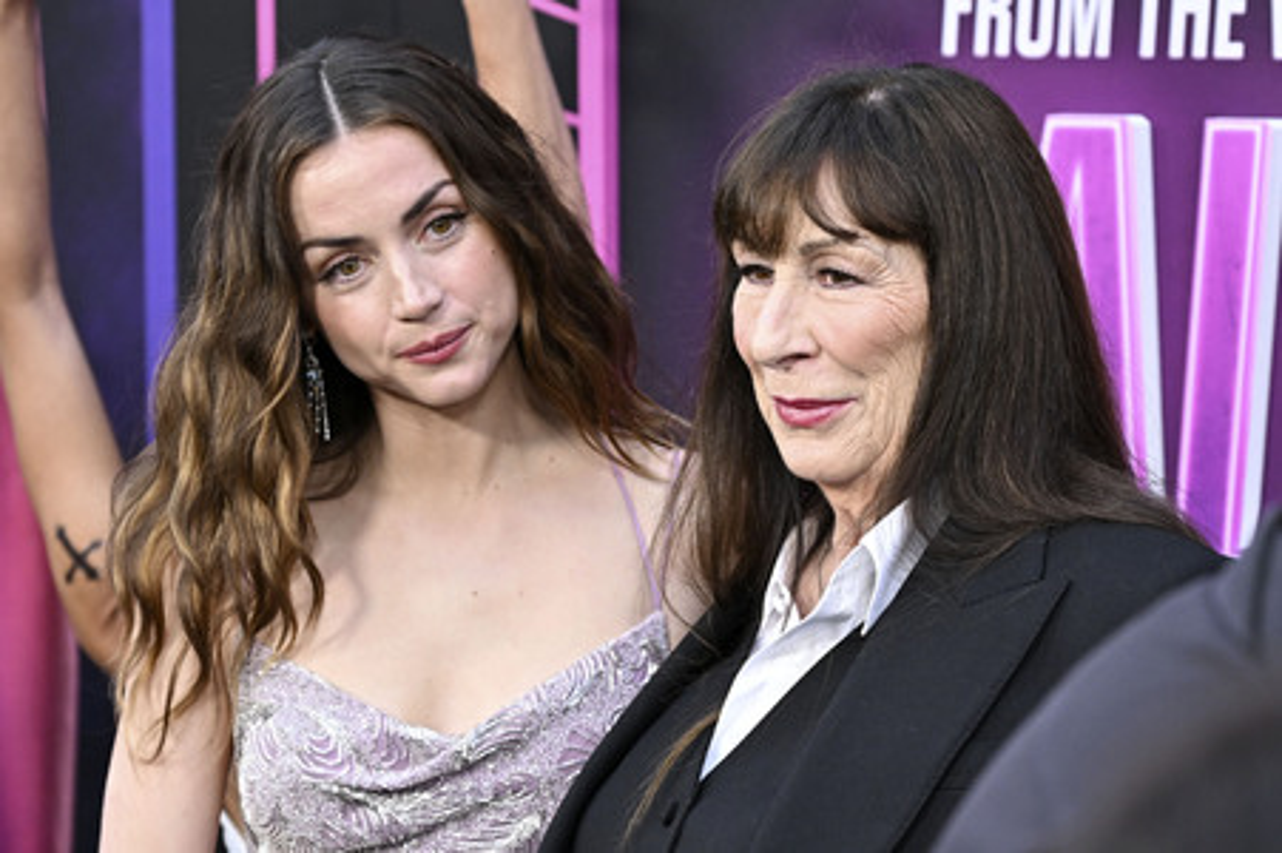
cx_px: 641
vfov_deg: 13.8
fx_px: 3523
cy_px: 426
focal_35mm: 99
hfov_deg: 20.6
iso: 1600
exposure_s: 1/320
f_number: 5
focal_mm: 99
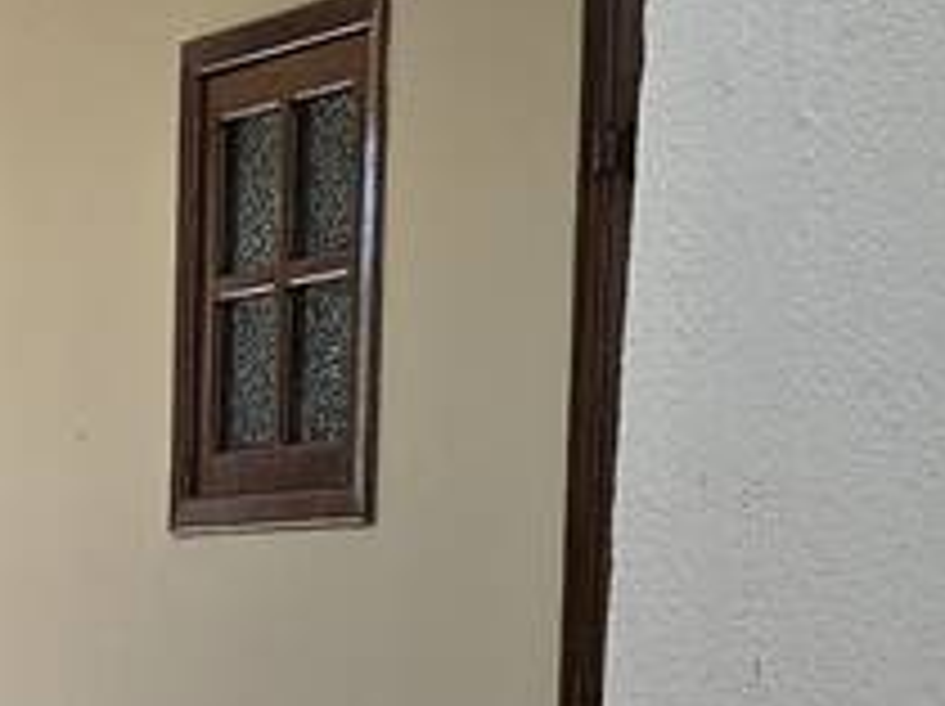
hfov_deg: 12.5
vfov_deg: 9.1
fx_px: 4308
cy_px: 1106
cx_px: 562
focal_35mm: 158
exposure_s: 1/474
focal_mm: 5.4
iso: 40
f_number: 1.8
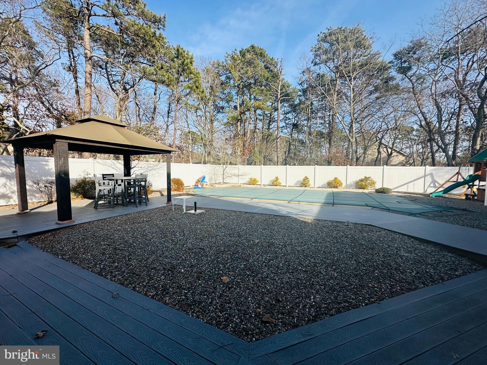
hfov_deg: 102.1
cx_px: 244
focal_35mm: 14
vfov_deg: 85.7
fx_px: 197
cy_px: 182
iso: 50
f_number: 2.2
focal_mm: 2.22
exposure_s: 1/1642
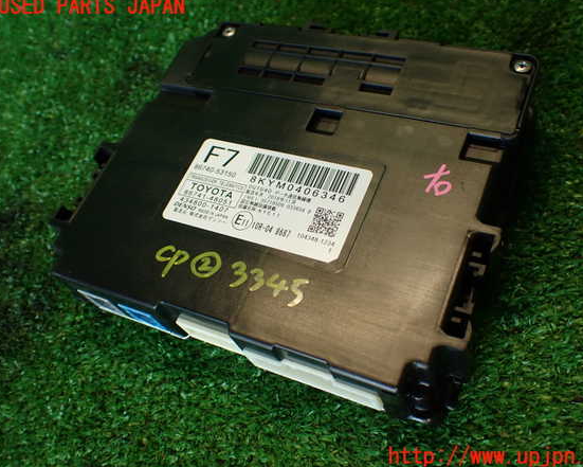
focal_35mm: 34
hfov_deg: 52.8
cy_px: 232
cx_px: 310
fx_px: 587
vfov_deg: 43.4
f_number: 2.4
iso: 160
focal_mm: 5.79
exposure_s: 1/60
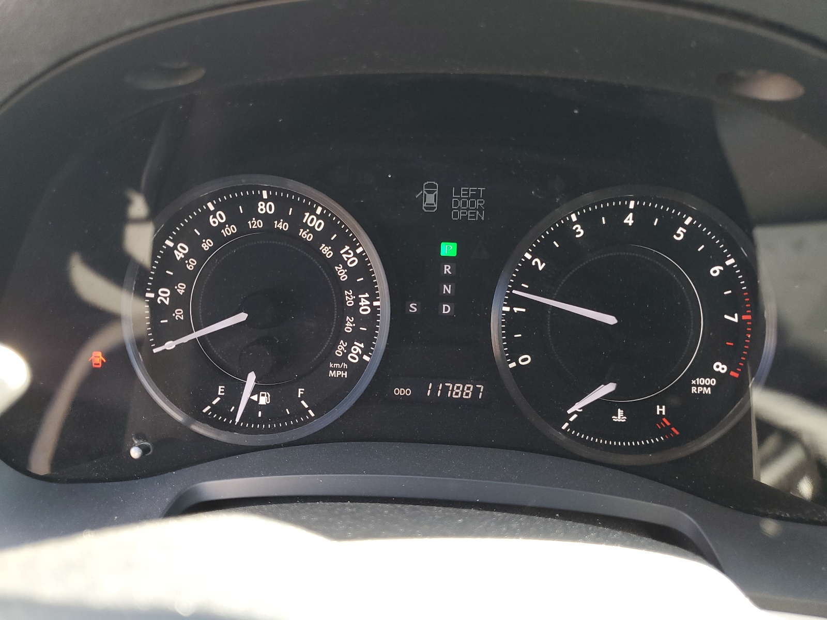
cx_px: 414
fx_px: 621
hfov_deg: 67.3
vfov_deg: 53.1
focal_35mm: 26
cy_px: 310
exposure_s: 1/60.2
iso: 76
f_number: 1.5
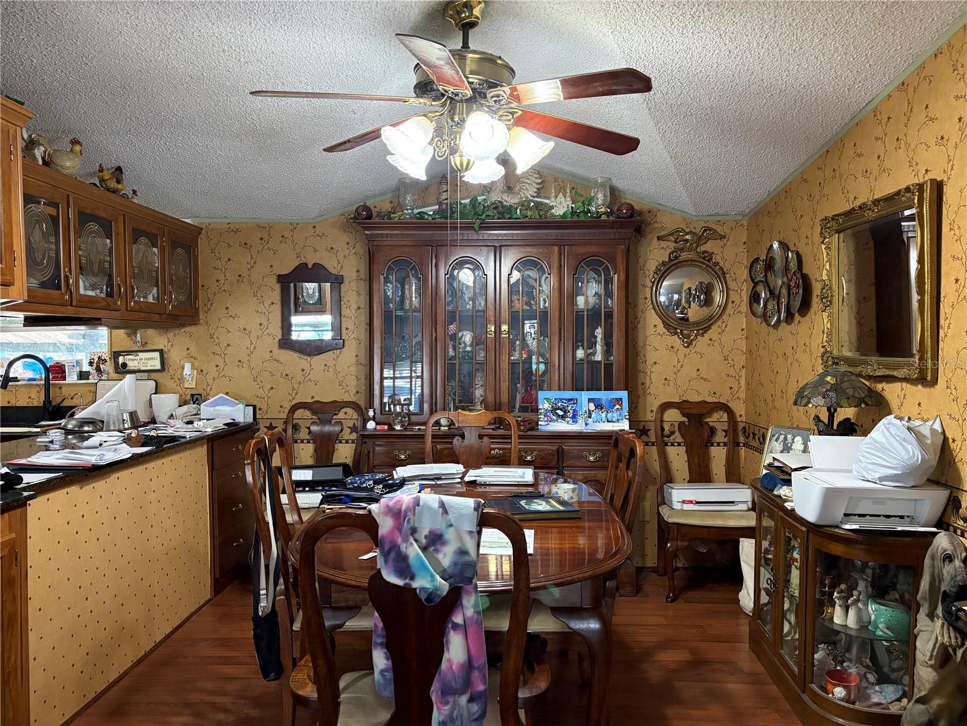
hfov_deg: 67.3
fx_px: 726
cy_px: 363
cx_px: 484
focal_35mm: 26
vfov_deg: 53.1
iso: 400
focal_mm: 5.96
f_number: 1.6
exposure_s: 1/60
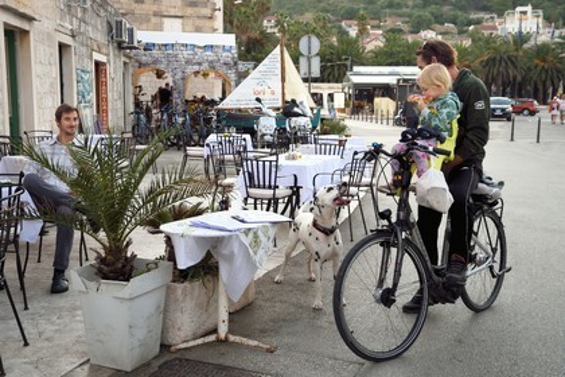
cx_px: 282
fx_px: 596
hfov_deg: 50.7
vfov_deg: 35.1
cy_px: 188
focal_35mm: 38
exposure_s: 1/125
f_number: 6.3
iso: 1600
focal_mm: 38
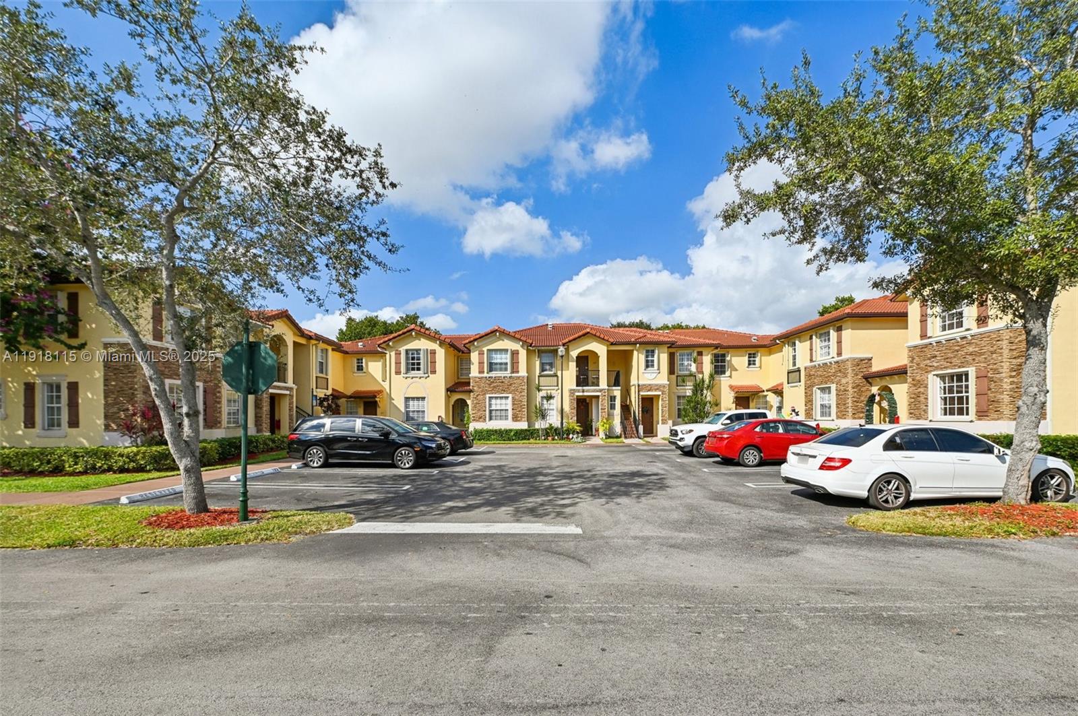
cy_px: 358
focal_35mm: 14
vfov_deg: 81.1
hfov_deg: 104.3
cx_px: 539
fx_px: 419
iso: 100
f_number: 8
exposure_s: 1/400
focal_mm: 14
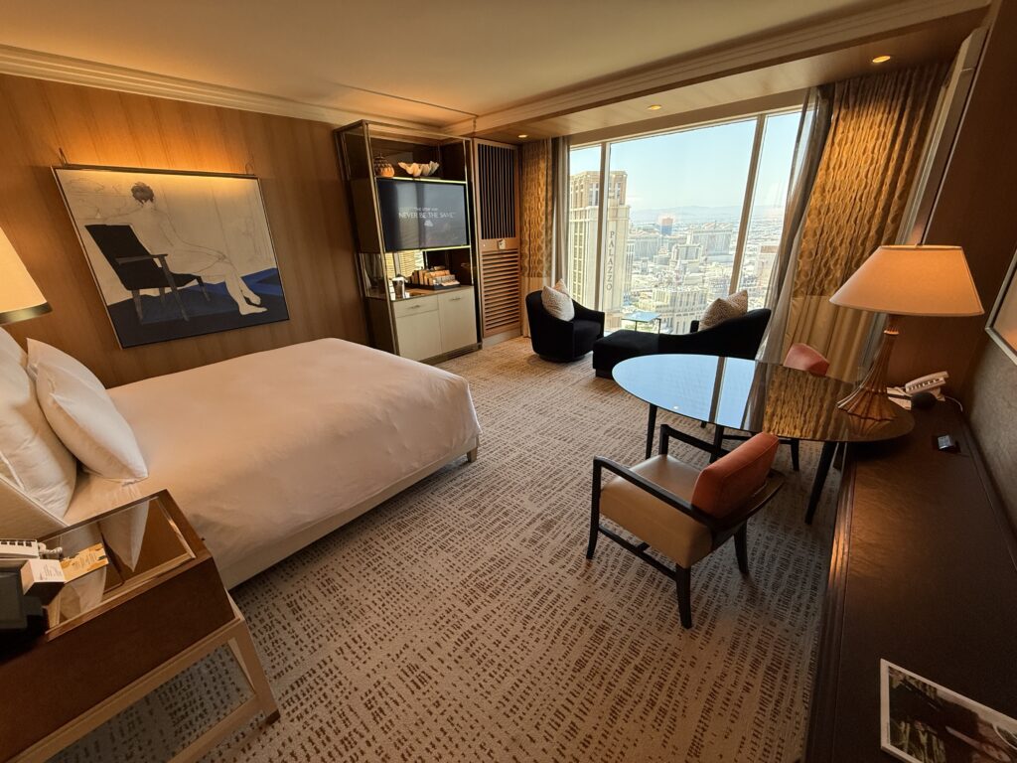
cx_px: 508
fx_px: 411
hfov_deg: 102.1
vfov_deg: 85.7
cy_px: 382
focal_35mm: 14
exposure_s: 1/120
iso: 200
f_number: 2.2
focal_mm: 2.22
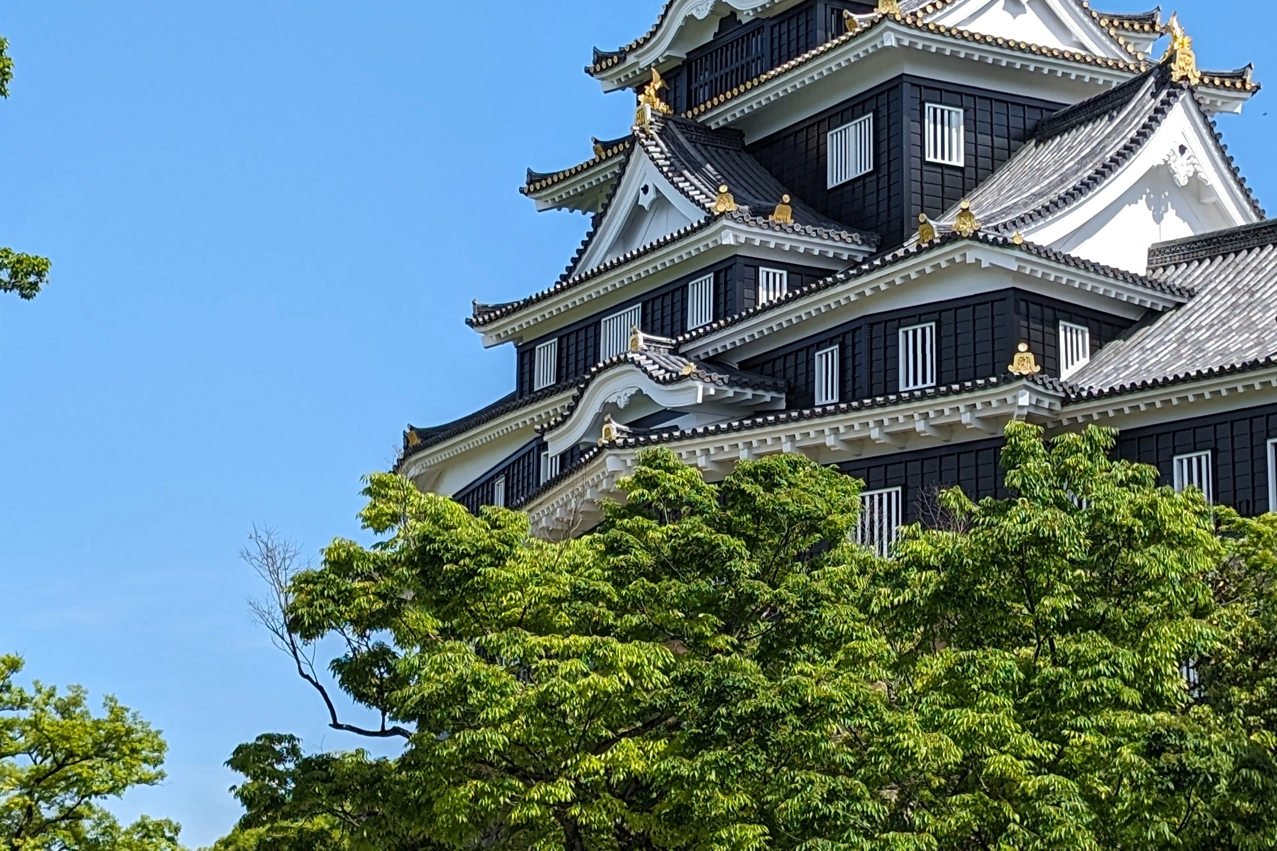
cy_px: 229
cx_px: 843
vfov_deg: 14.5
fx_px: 3334
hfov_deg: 21.6
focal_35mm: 94
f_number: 1.68
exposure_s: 1/1468
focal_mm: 6.9
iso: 21
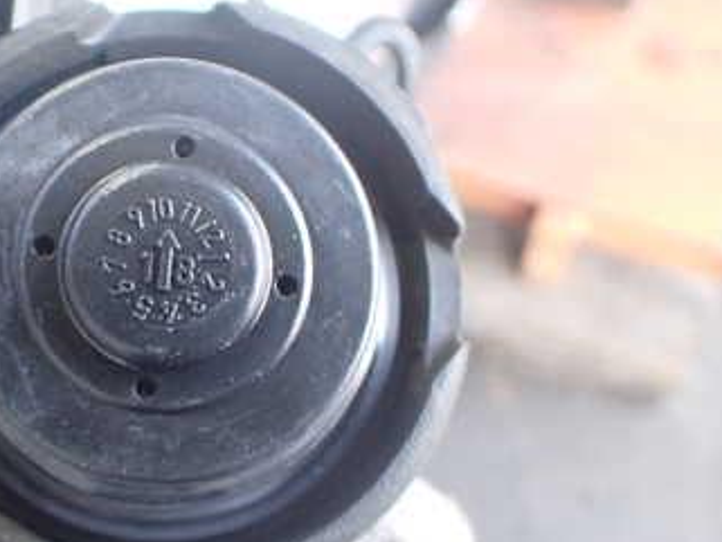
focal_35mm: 56
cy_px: 268
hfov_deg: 33.4
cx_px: 153
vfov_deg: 26.1
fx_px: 1168
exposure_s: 1/125
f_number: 2.3
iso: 800
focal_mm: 5.4
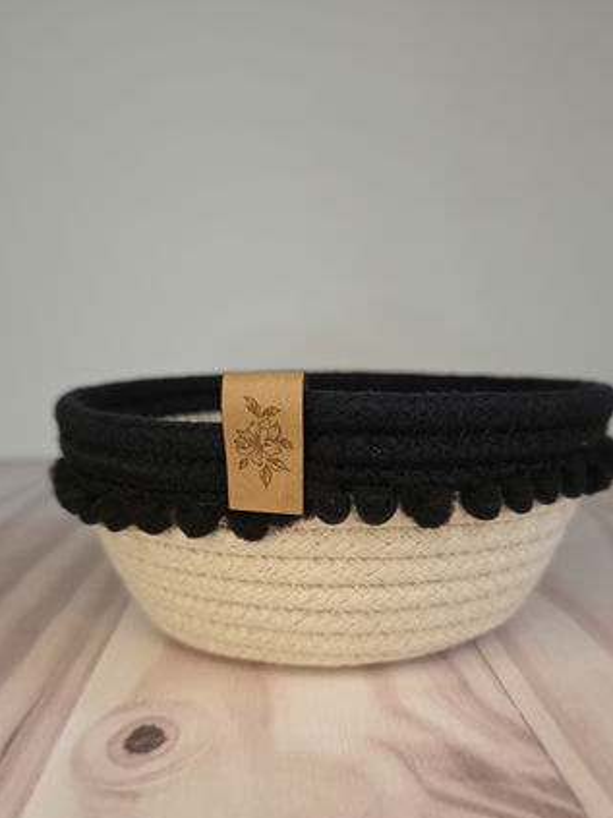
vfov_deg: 61.1
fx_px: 685
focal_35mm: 29
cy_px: 496
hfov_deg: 48.2
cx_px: 321
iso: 64
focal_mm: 6.3
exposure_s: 1/50
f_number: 1.7
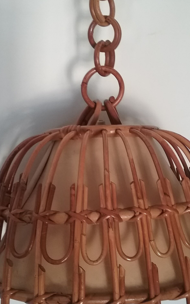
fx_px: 373
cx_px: 111
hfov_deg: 28.5
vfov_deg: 44.3
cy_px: 166
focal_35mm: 45
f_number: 2.2
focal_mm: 3.3
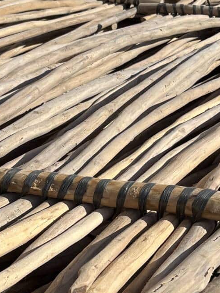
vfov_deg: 24.0
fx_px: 686
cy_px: 199
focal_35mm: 81
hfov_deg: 18.1
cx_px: 44
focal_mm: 5.1
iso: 50
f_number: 1.6
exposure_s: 1/5319
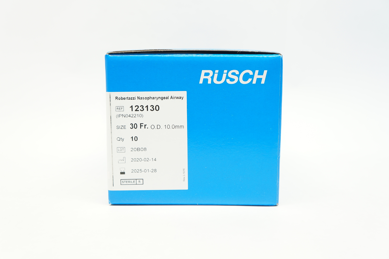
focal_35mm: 44
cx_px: 194
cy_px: 130
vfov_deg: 30.8
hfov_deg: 45.0
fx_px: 470
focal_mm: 29
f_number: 5.6
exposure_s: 1/40
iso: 400
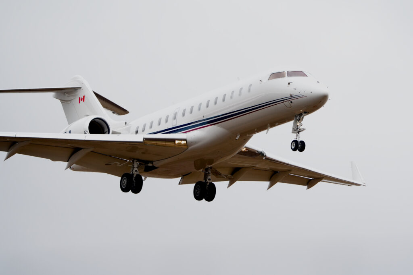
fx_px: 4452
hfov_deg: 5.3
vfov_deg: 3.5
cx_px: 206
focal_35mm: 388
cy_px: 138
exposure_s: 1/1000
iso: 1250
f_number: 6.3
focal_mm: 388
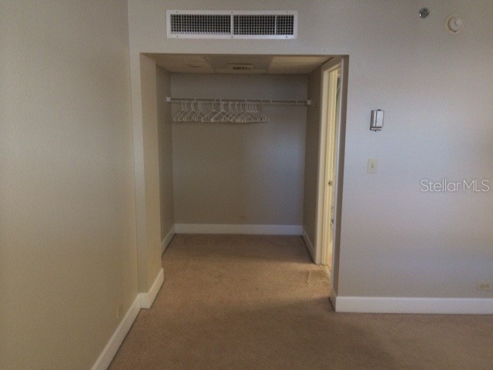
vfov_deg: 46.8
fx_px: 427
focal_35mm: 30
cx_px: 246
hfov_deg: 60.0
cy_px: 185
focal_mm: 4.12
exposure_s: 1/30
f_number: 2.2
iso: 200
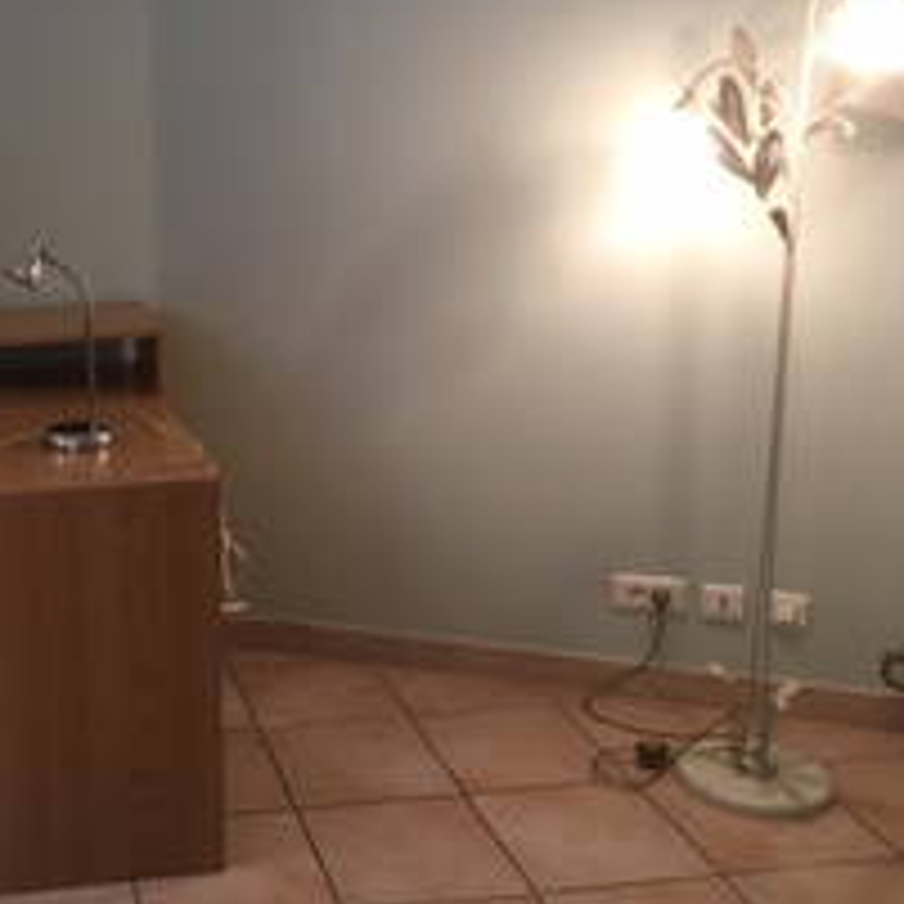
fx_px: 1359
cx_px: 148
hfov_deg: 35.3
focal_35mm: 46
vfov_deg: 36.8
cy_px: 405
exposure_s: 1/33
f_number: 2.2
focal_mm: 4.15
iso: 125
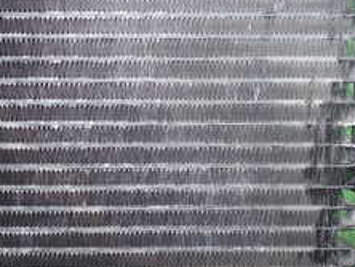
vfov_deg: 18.2
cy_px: 123
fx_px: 832
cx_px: 34
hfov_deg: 23.4
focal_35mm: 81
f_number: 2.3
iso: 250
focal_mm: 5.4
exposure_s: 1/30
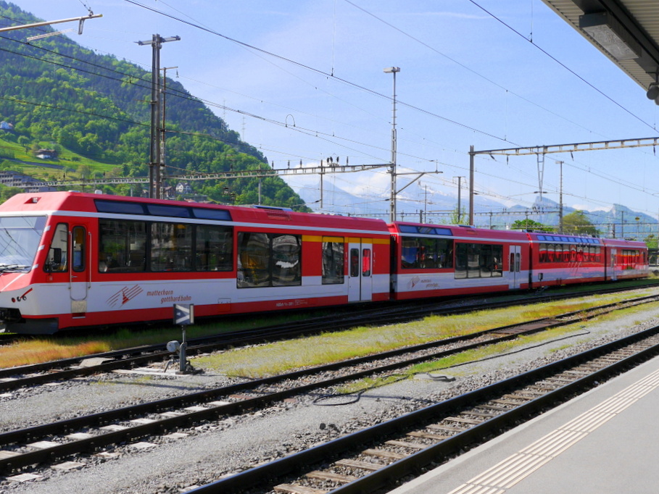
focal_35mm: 46
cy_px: 258
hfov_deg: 41.2
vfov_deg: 31.5
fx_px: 876
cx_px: 318
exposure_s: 1/400
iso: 160
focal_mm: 19
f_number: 8
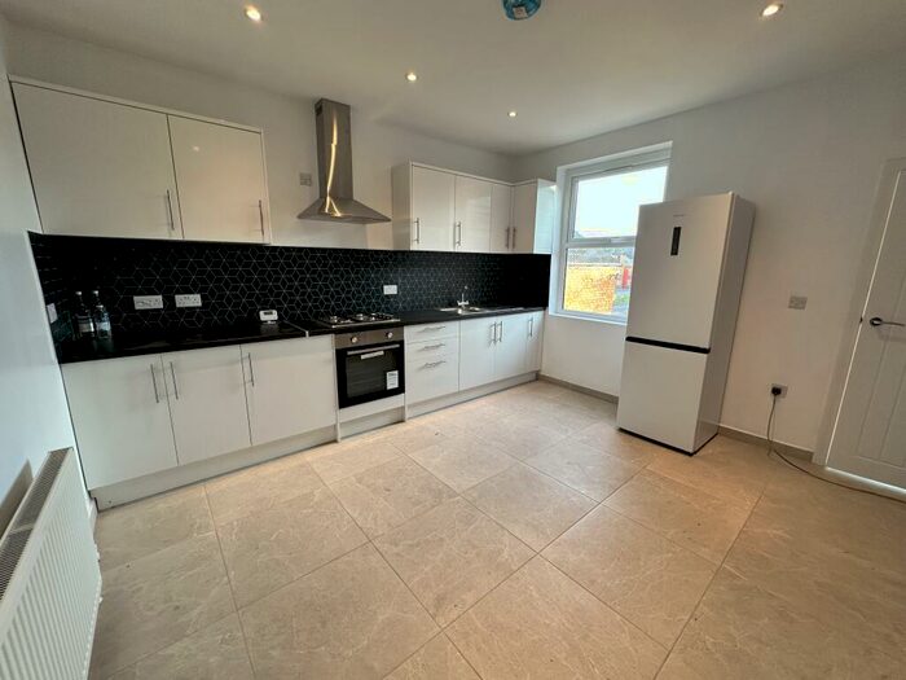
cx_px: 453
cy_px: 340
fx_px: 366
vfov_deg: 85.7
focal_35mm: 14
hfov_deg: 102.1
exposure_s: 1/99
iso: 125
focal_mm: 2.22
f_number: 2.2
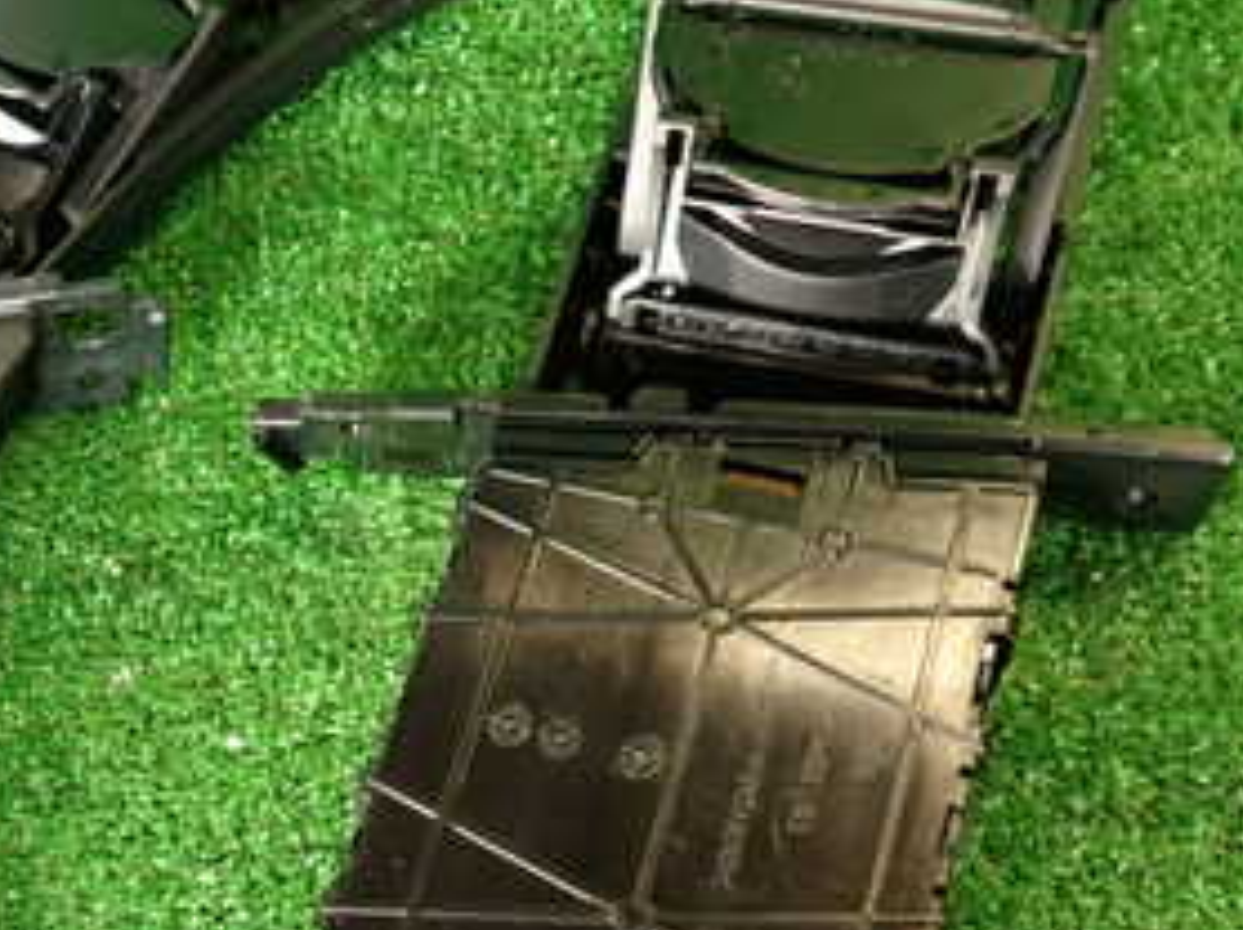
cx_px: 210
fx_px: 1937
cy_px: 680
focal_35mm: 54
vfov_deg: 26.7
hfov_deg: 34.3
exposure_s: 1/30
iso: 200
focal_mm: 4.5
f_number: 2
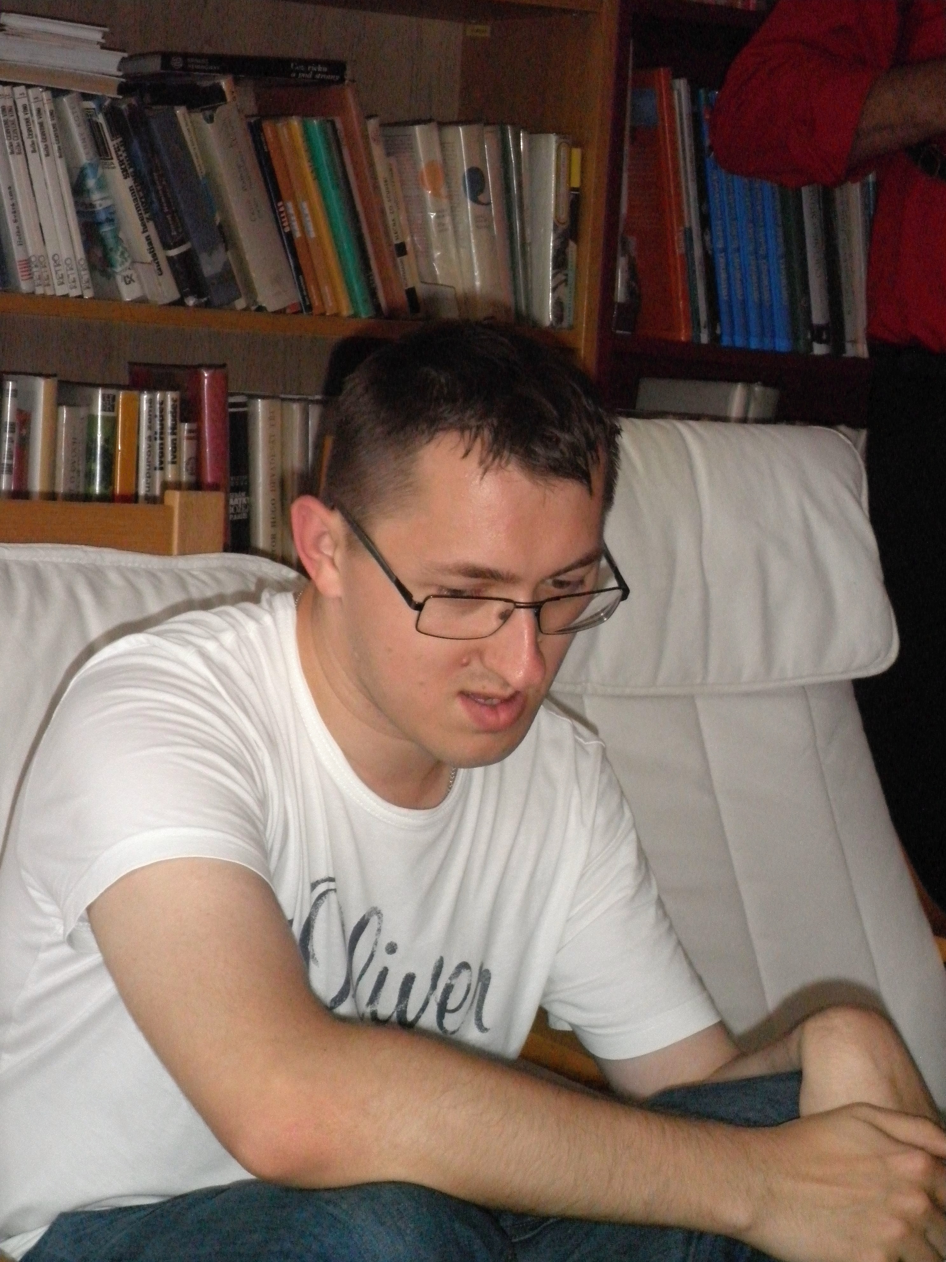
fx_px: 3279
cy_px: 631
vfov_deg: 21.8
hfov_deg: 16.4
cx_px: 473
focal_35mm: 90
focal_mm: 16
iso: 320
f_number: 5.4
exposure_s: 1/100
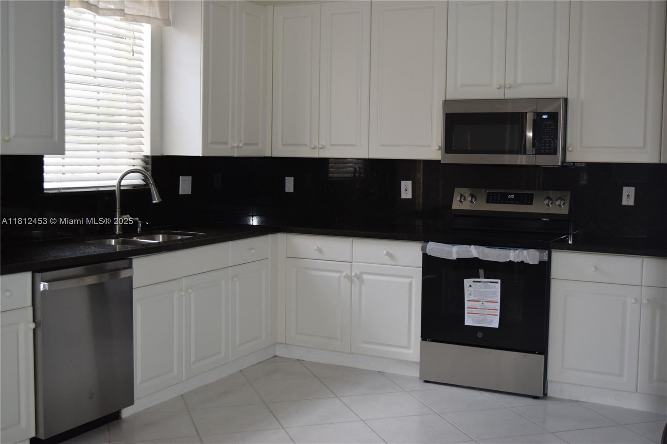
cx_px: 334
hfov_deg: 45.0
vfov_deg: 30.8
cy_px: 222
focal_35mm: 44
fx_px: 806
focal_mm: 29
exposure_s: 1/100
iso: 800
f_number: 5
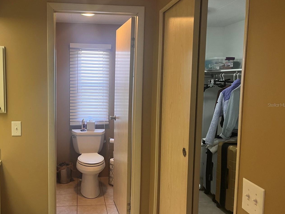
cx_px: 108
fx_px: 272
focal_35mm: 33
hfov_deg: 54.8
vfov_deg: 42.9
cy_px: 105
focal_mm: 5.1
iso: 100
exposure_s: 1/60
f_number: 1.6
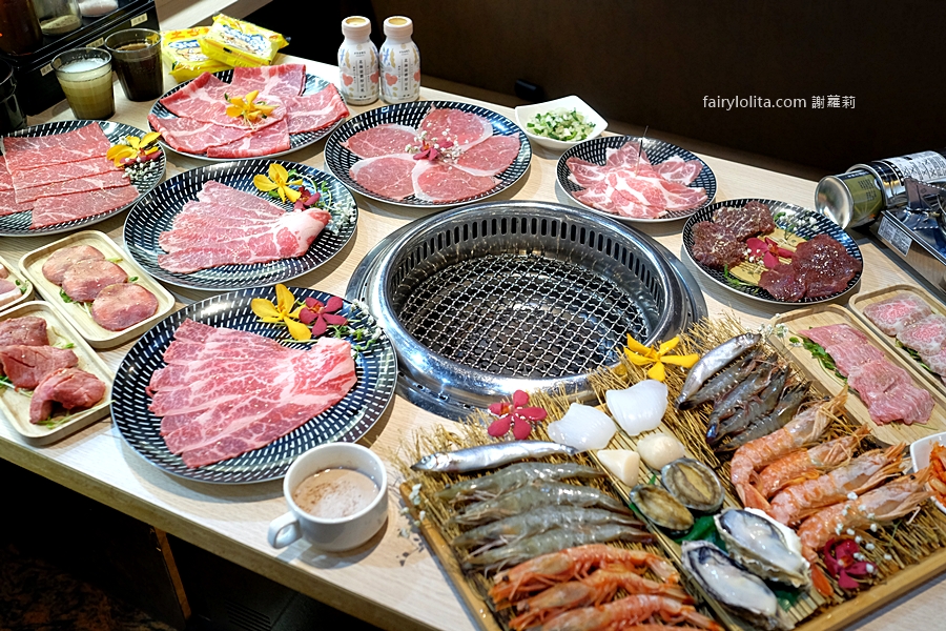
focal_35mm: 35
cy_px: 316
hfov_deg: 54.4
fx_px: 920
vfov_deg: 37.9
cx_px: 473
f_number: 3.2
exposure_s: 1/60
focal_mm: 23
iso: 1600
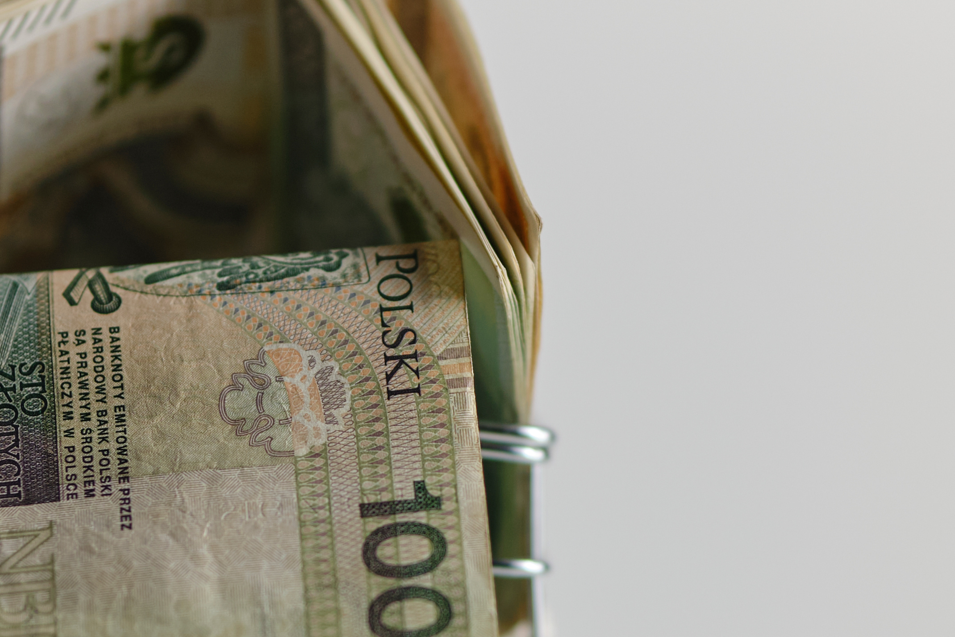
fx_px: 6499
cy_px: 438
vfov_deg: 5.6
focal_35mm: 245
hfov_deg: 8.4
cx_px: 561
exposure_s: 1/60
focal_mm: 56
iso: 160
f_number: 1.4
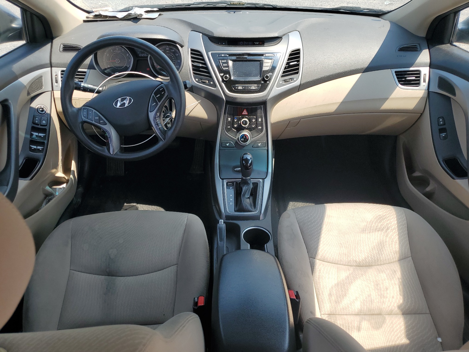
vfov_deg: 53.1
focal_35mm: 26
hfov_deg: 67.3
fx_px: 352
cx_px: 234
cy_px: 176
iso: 50
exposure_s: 1/667
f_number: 1.5
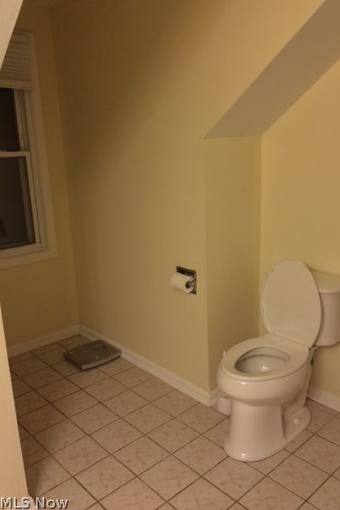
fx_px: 453
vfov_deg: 58.7
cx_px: 192
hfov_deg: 41.0
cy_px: 253
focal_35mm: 32
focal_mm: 4.12
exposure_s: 1/30
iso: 160
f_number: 2.2
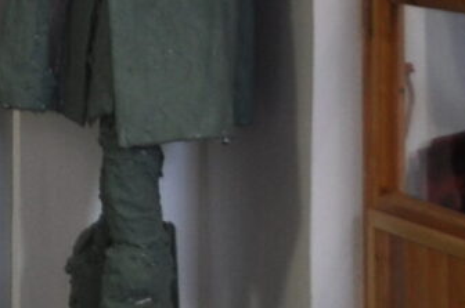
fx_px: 2760
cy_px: -199
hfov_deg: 8.6
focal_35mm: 214
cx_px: -721
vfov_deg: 6.3
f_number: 4
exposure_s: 1/15
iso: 400
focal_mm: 24
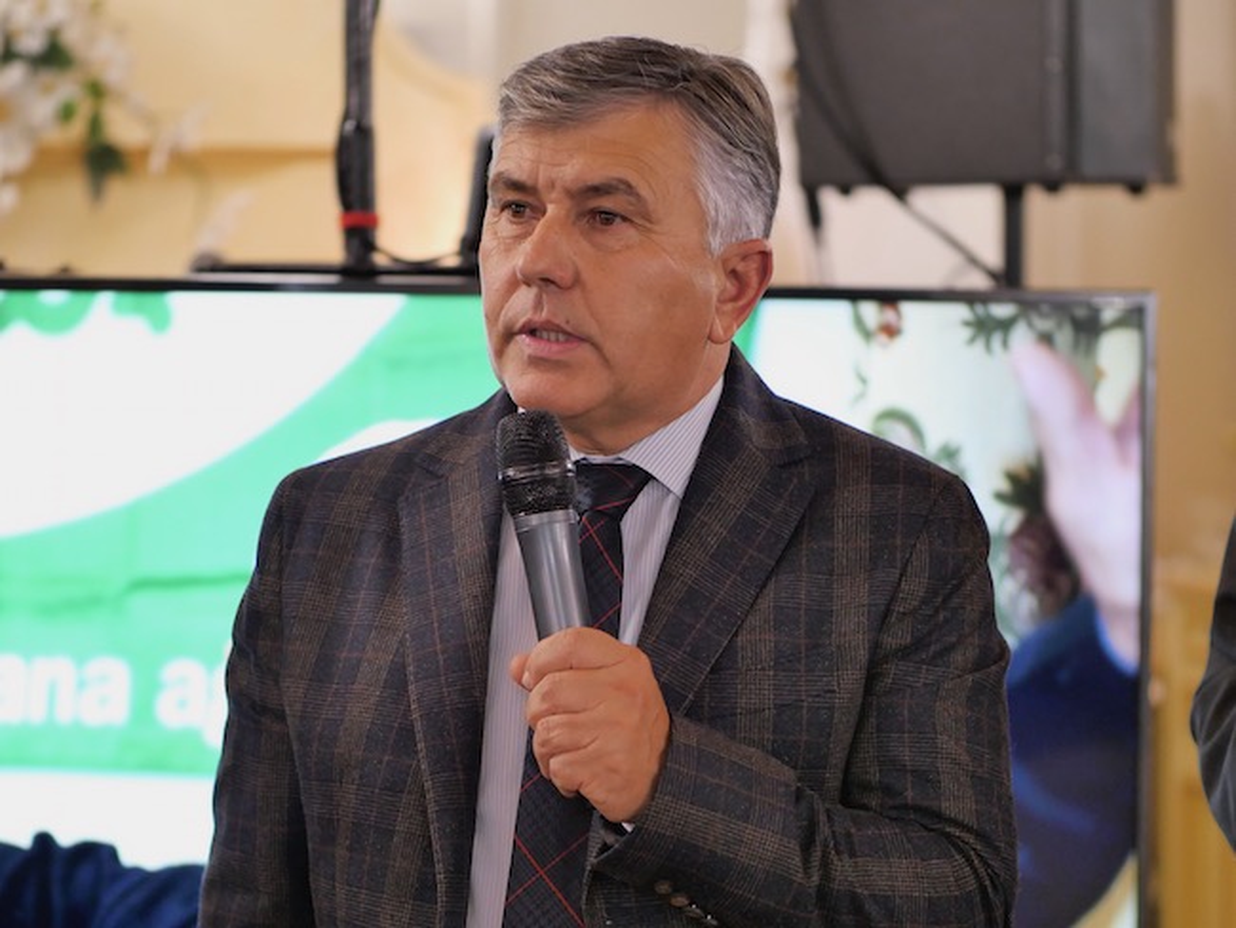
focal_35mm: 86
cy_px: 464
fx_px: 3072
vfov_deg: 17.2
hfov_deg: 22.8
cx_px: 618
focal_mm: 43
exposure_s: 1/125
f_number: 1.2
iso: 800
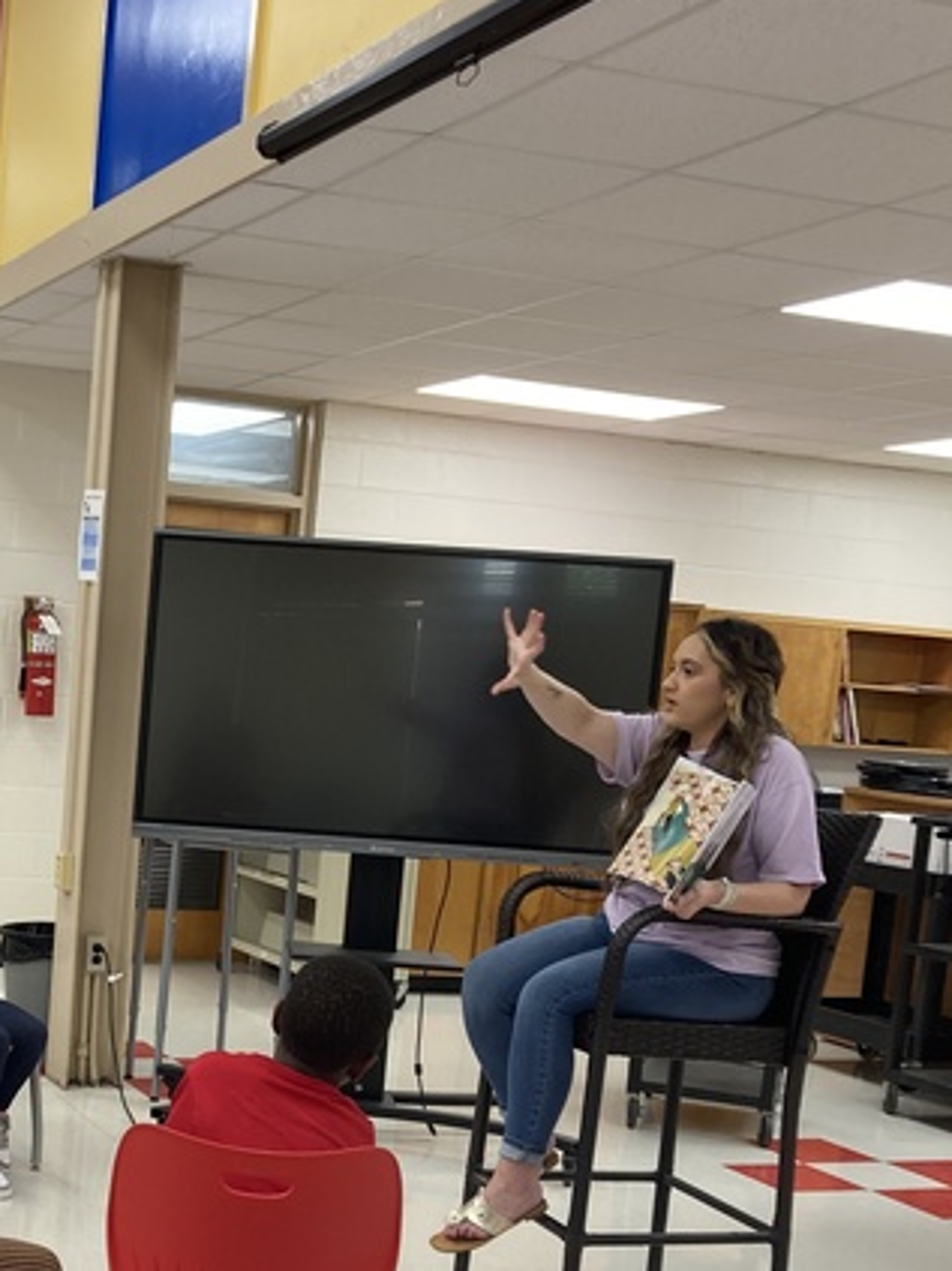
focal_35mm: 53
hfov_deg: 26.5
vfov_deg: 35.2
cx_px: 75
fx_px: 1944
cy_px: 992
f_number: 1.8
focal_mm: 3.99
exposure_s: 1/60
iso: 50
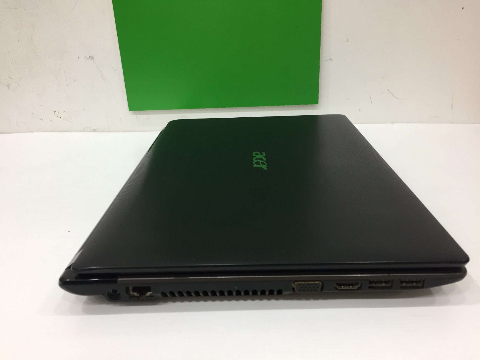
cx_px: 240
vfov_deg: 48.2
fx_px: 402
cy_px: 180
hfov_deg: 61.7
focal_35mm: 29
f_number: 2.2
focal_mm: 4.15
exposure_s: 1/33
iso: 100
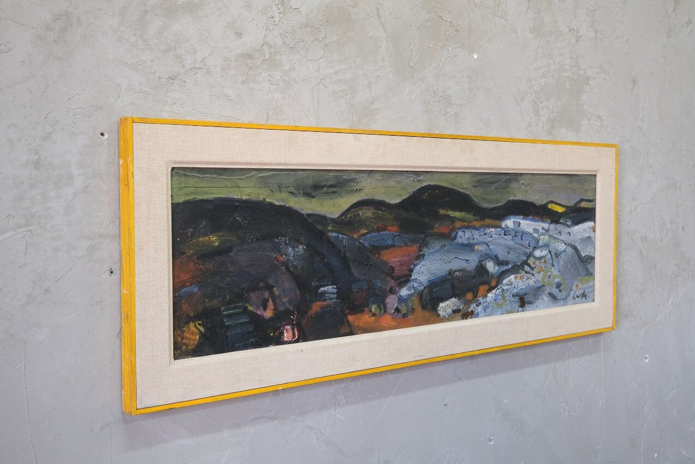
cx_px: 348
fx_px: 849
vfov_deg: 30.5
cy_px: 232
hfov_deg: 44.5
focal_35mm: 44
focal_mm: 29.2
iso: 1000
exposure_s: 1/42
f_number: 4
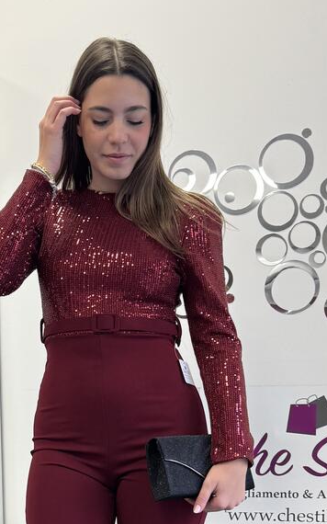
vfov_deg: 29.3
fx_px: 956
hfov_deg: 19.3
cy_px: 481
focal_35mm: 67
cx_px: 104
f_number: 1.78
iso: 100
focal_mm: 6.76
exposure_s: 1/100
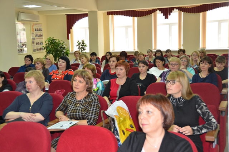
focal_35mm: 48
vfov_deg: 28.0
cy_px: 76
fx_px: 305
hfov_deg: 41.2
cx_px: 114
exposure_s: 1/60
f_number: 4.2
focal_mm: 32
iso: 800
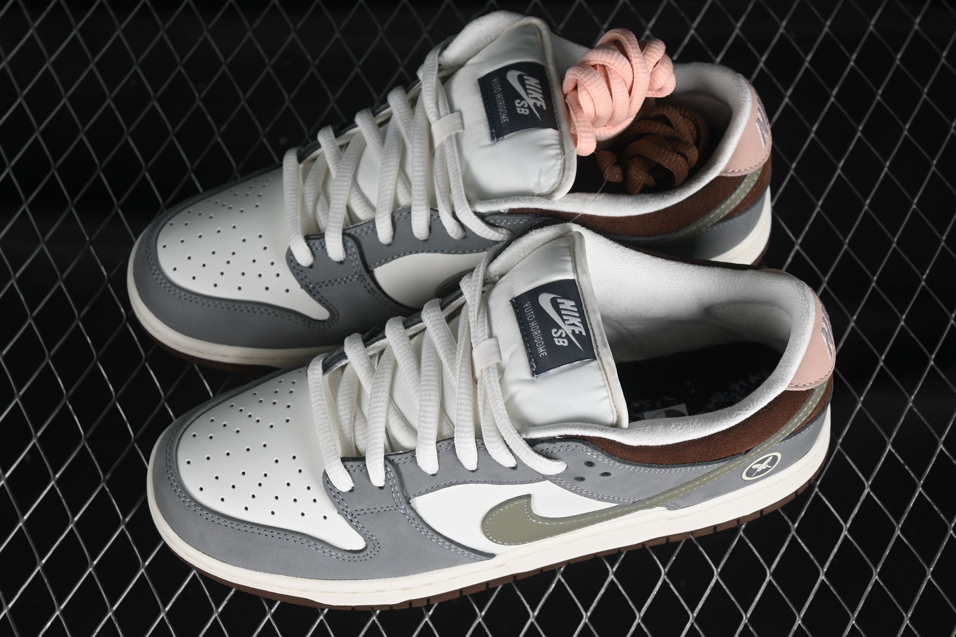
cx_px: 478
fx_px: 1992
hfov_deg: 27.0
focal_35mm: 75
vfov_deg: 18.2
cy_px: 318
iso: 160
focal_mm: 50
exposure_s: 1/80
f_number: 7.1
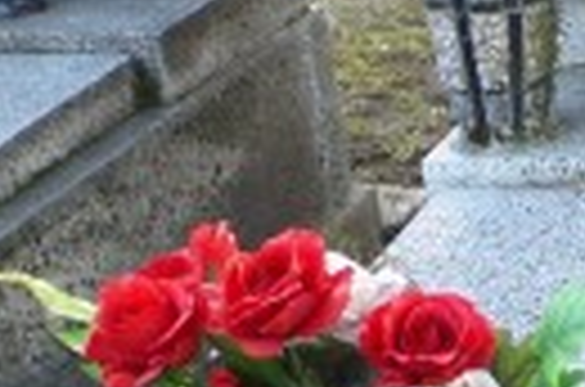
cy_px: 450
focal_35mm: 118
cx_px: 783
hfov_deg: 16.4
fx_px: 1913
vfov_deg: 11.4
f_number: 2.8
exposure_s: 1/30
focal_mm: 4.1
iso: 100
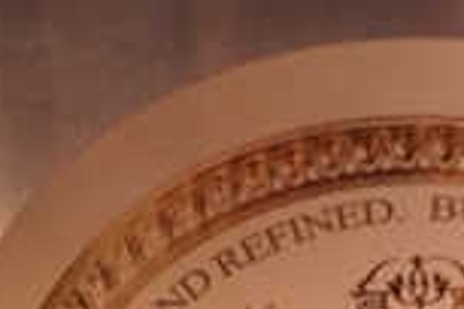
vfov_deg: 7.1
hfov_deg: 10.3
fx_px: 2423
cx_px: 852
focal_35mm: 188
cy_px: 538
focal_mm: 24
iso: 3200
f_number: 4.5
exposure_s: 1/50
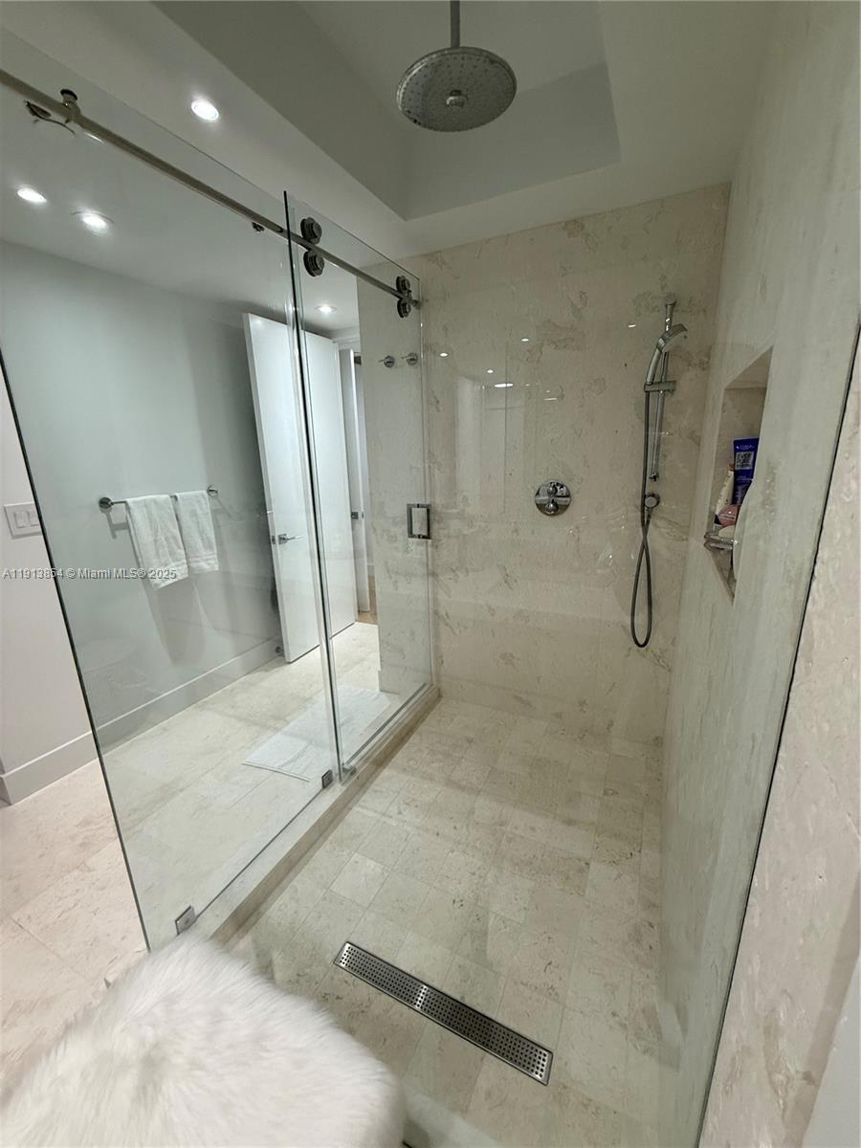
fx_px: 464
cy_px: 574
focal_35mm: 14
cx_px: 430
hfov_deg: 85.7
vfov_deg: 102.1
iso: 160
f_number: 2.2
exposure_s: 1/120
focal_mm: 2.22
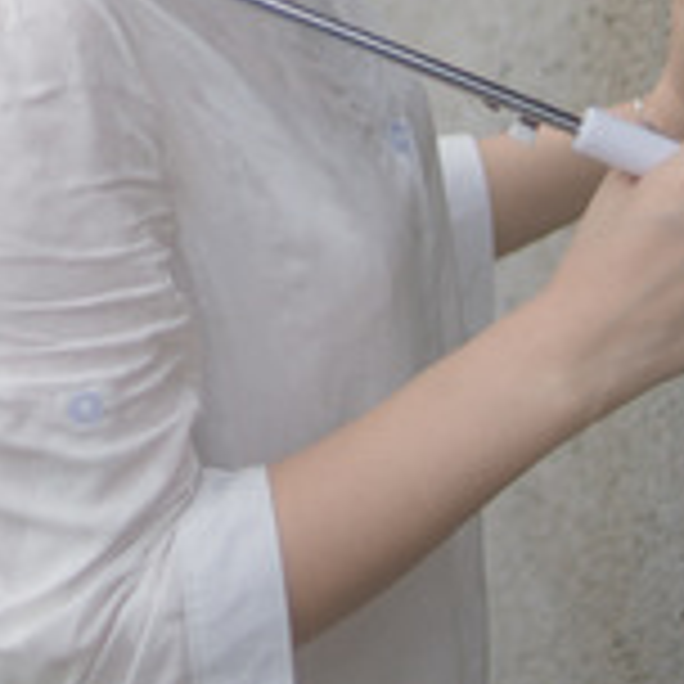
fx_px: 3286
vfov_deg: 11.5
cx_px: -45
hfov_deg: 11.7
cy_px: -245
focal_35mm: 147
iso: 400
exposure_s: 1/2000
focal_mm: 35
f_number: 2
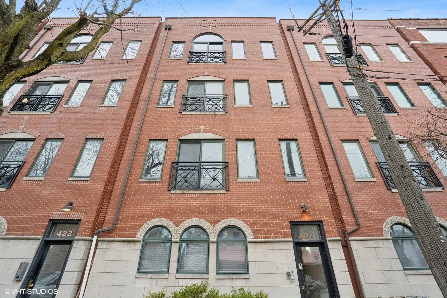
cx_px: 224
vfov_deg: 73.7
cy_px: 149
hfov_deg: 96.7
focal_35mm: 16
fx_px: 199
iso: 320
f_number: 8
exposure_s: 1/80
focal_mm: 16
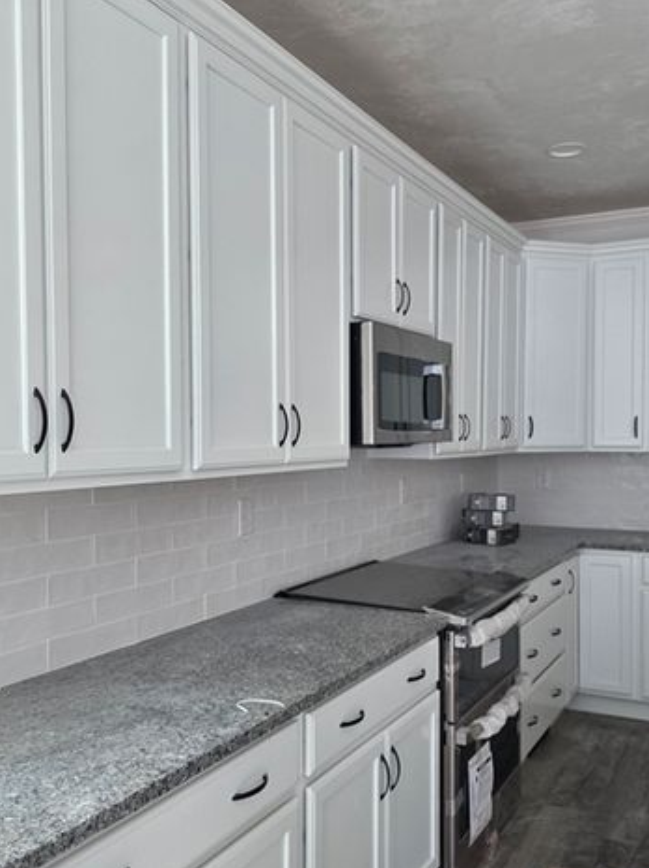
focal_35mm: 33
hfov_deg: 42.8
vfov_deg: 55.3
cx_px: 358
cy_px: 469
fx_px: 826
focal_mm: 6.3
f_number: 1.7
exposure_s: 1/120
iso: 200
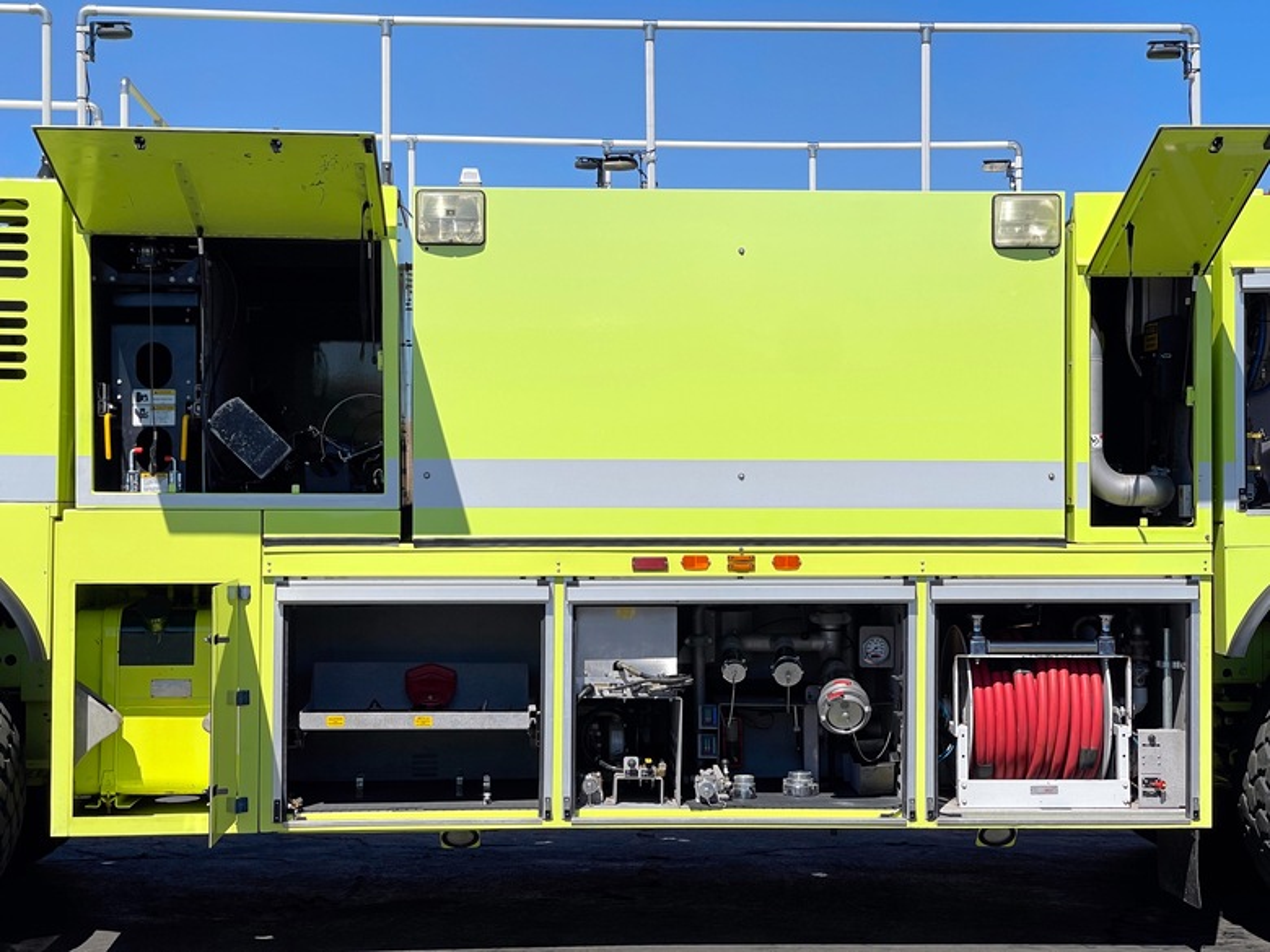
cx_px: 635
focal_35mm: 64
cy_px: 476
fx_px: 2348
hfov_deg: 30.3
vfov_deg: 22.9
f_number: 2.2
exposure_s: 1/1727
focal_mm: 7.5
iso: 20
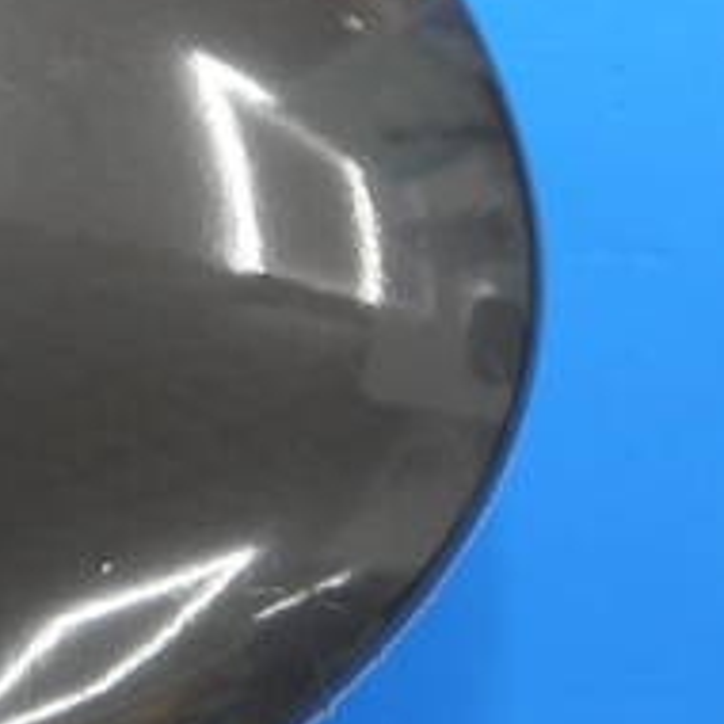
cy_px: 309
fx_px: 3242
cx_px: -320
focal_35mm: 137
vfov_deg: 12.7
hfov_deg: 12.2
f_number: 4.4
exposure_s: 1/125
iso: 500
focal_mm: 23
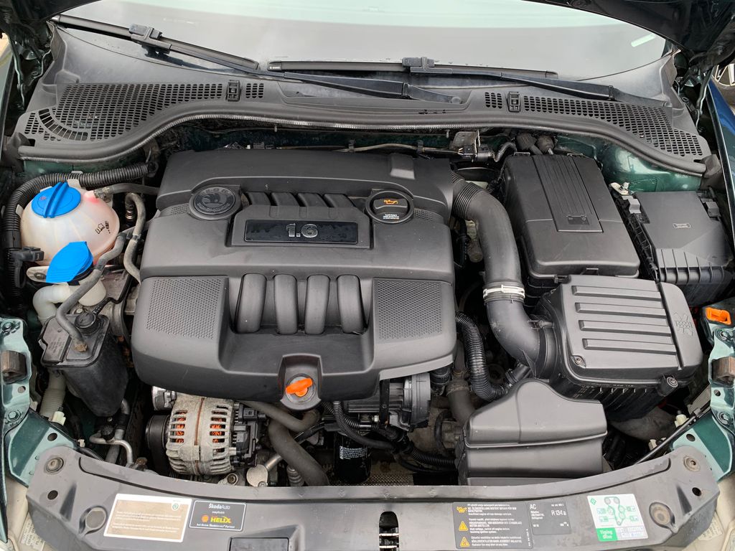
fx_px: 552
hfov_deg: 67.3
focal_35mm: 26
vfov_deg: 53.1
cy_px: 276
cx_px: 368
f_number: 1.8
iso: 25
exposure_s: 1/243
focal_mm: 4.25
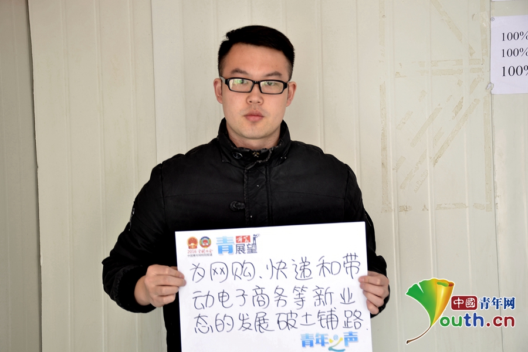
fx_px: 990
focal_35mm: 68
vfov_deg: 20.2
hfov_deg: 29.9
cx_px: 264
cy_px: 176
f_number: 5
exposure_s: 1/6
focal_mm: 45
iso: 100
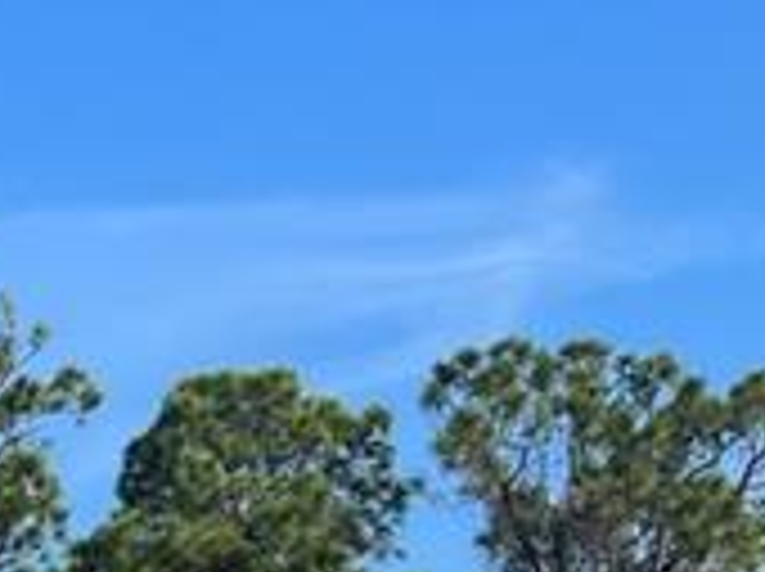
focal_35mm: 157
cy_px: 1653
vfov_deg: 8.2
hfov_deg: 12.1
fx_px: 3465
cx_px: -356
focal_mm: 5.7
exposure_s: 1/4444
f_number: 1.5
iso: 50
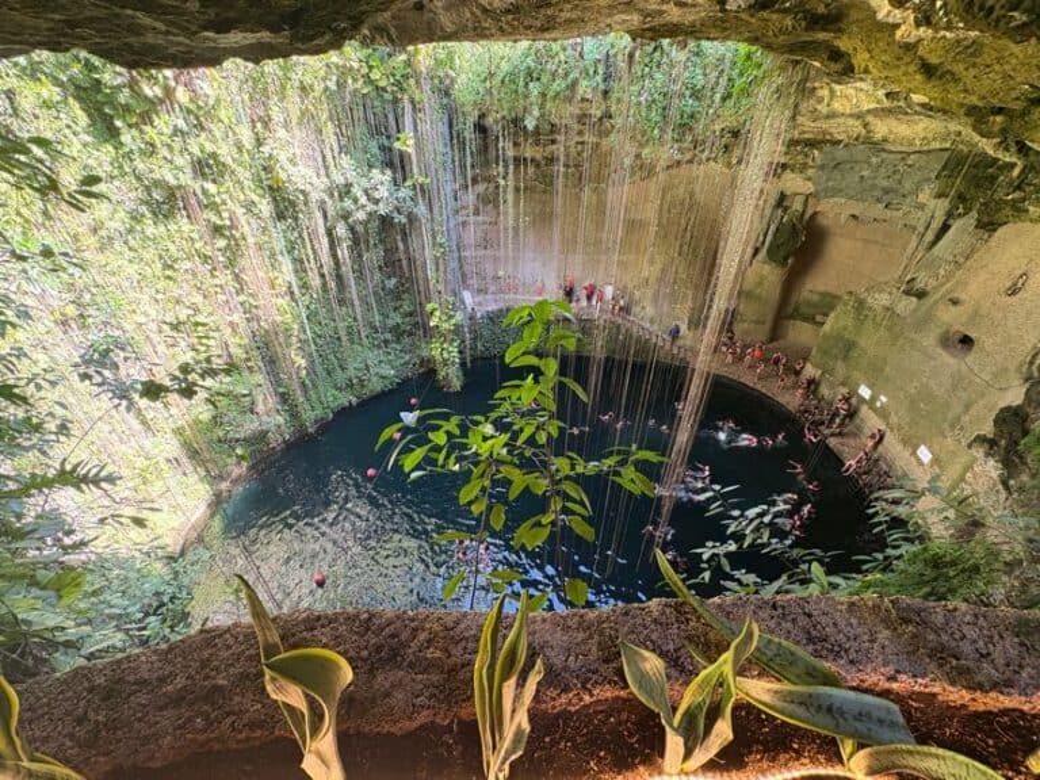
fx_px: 421
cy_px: 390
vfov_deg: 85.7
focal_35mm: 14
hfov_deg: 102.1
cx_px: 520
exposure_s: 1/60
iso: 250
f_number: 2.2
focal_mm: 2.22
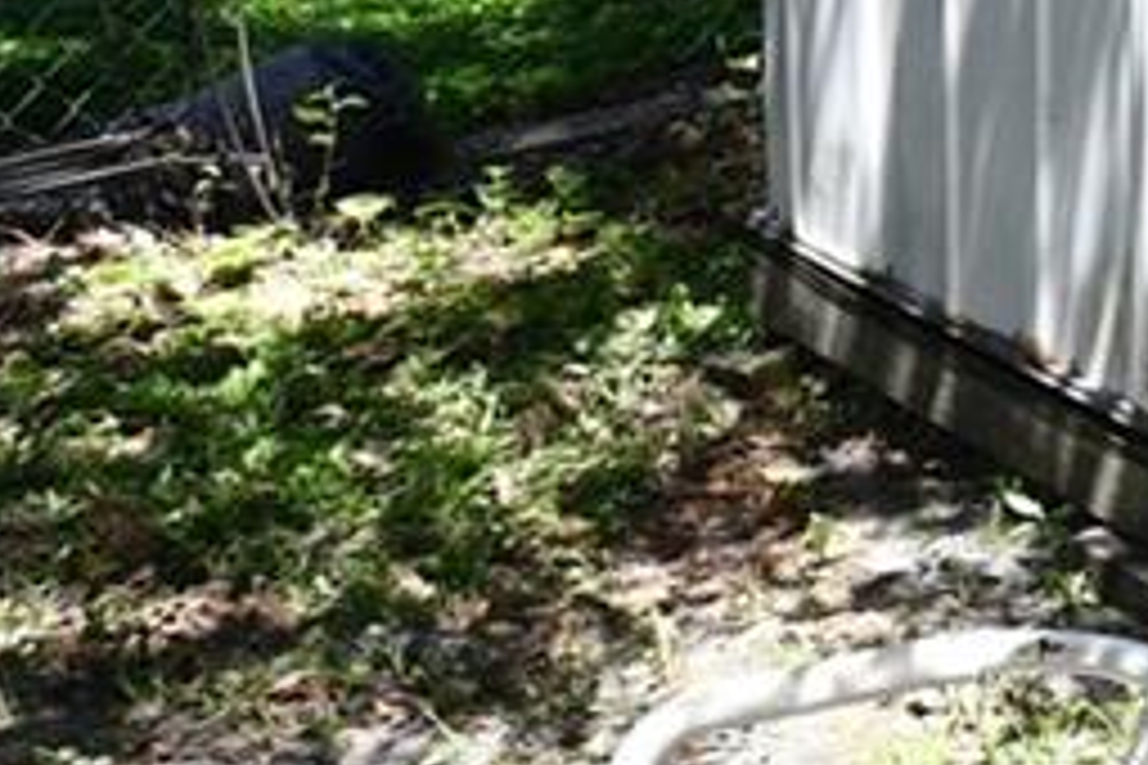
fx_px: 2997
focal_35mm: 94
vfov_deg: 13.8
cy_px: -346
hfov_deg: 16.2
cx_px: 2364
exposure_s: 1/250
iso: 110
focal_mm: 10
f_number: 4
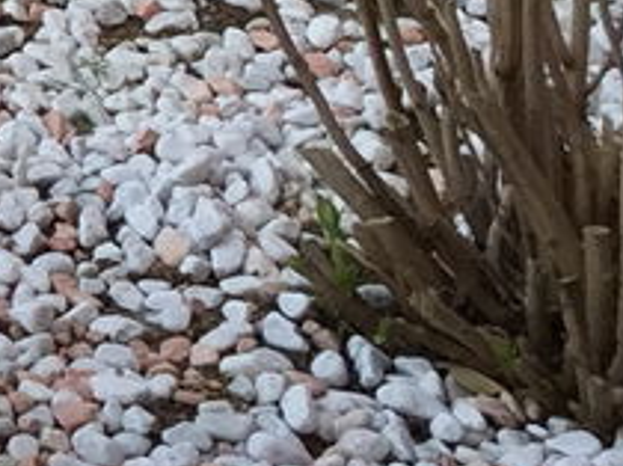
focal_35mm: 221
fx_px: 3973
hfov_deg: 7.8
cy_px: -772
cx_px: -1204
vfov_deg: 6.3
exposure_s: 1/252
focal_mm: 4.15
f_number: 2.2
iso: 32
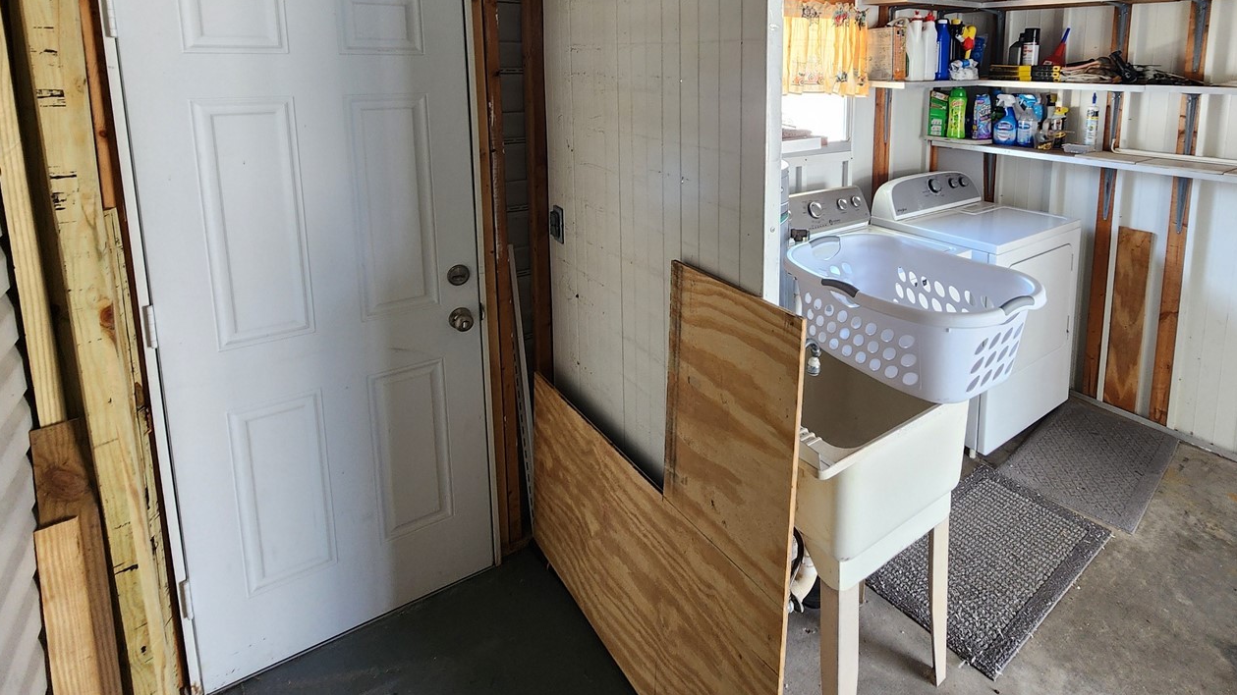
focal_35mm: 18
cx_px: 745
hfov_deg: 91.4
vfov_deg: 57.2
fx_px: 590
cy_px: 155
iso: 160
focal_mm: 2.2
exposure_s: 1/60
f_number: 2.2
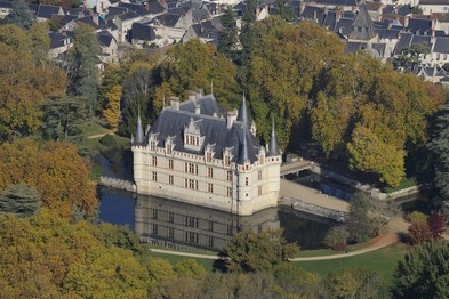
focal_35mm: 203
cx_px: 223
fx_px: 2532
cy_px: 154
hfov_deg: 10.1
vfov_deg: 6.8
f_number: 11
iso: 400
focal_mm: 190
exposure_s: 1/1000
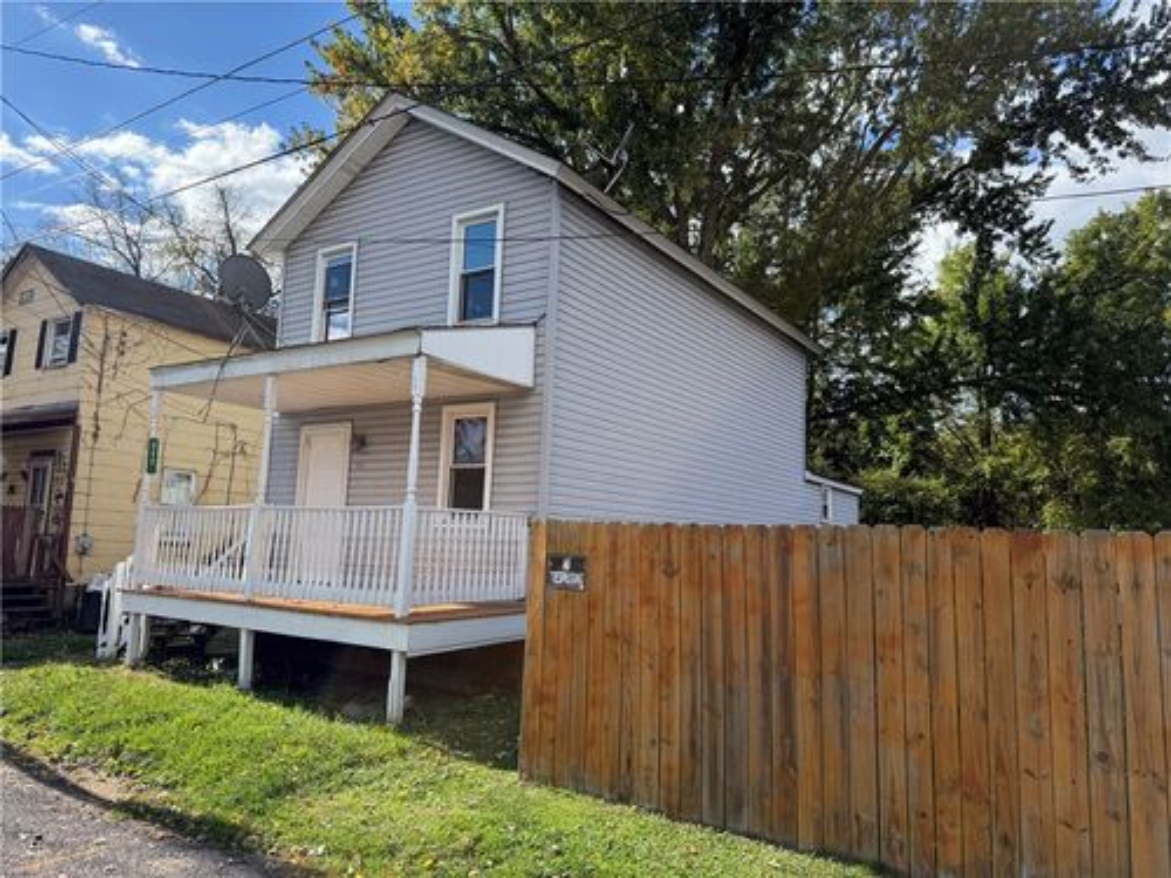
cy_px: 439
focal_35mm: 24
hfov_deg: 71.6
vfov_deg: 56.8
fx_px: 812
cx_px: 586
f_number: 1.78
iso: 125
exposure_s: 1/3425
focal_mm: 6.76
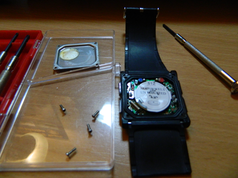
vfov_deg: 54.9
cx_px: 119
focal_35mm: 25
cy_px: 89
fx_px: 172
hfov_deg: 69.4
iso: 400
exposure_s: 1/160
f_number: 3.1
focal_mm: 4.5
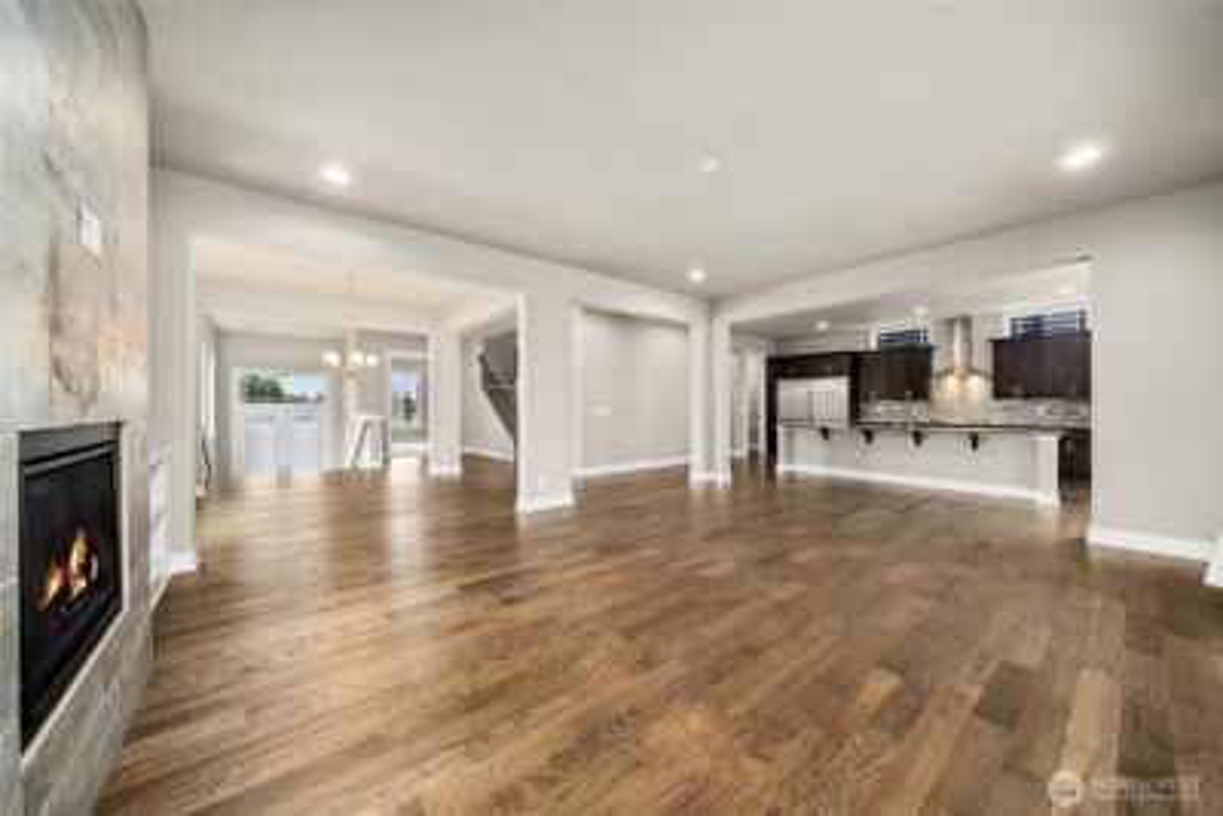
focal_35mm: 12
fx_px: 408
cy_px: 408
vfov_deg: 90.1
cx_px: 612
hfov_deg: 112.6
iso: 1000
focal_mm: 12
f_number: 6.3
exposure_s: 1/60
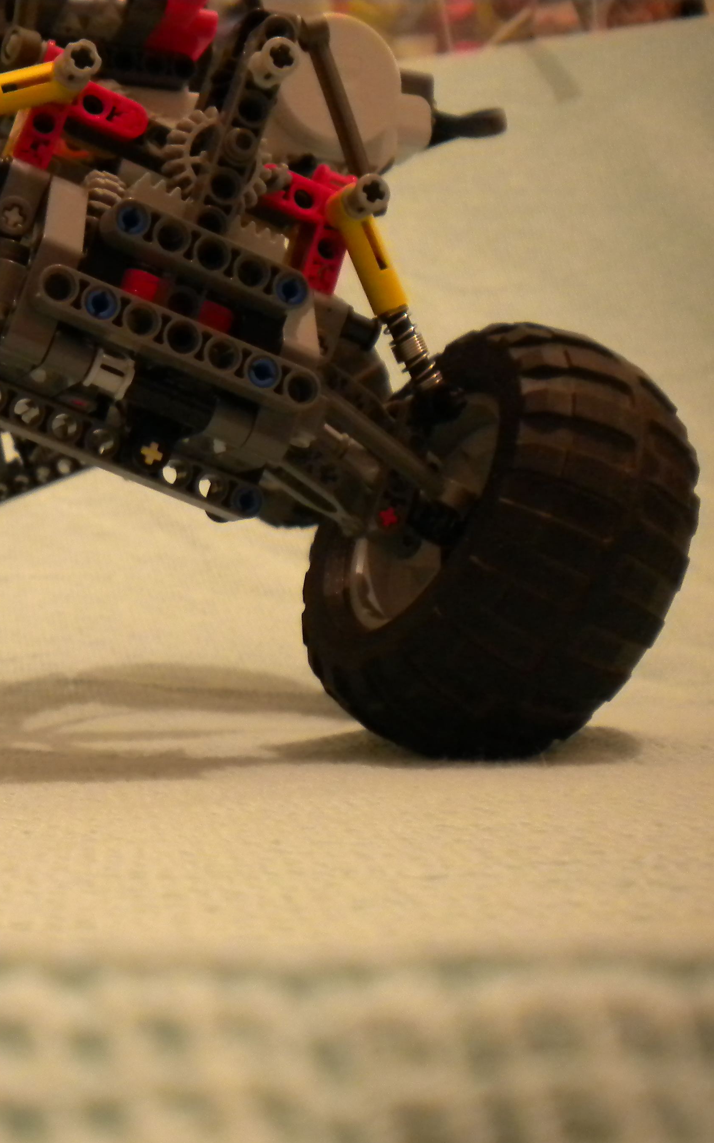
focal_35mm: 50
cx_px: -5
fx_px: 1557
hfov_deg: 24.6
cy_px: 571
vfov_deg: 40.3
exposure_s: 1/11.6
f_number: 3.1
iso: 400
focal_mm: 6.3
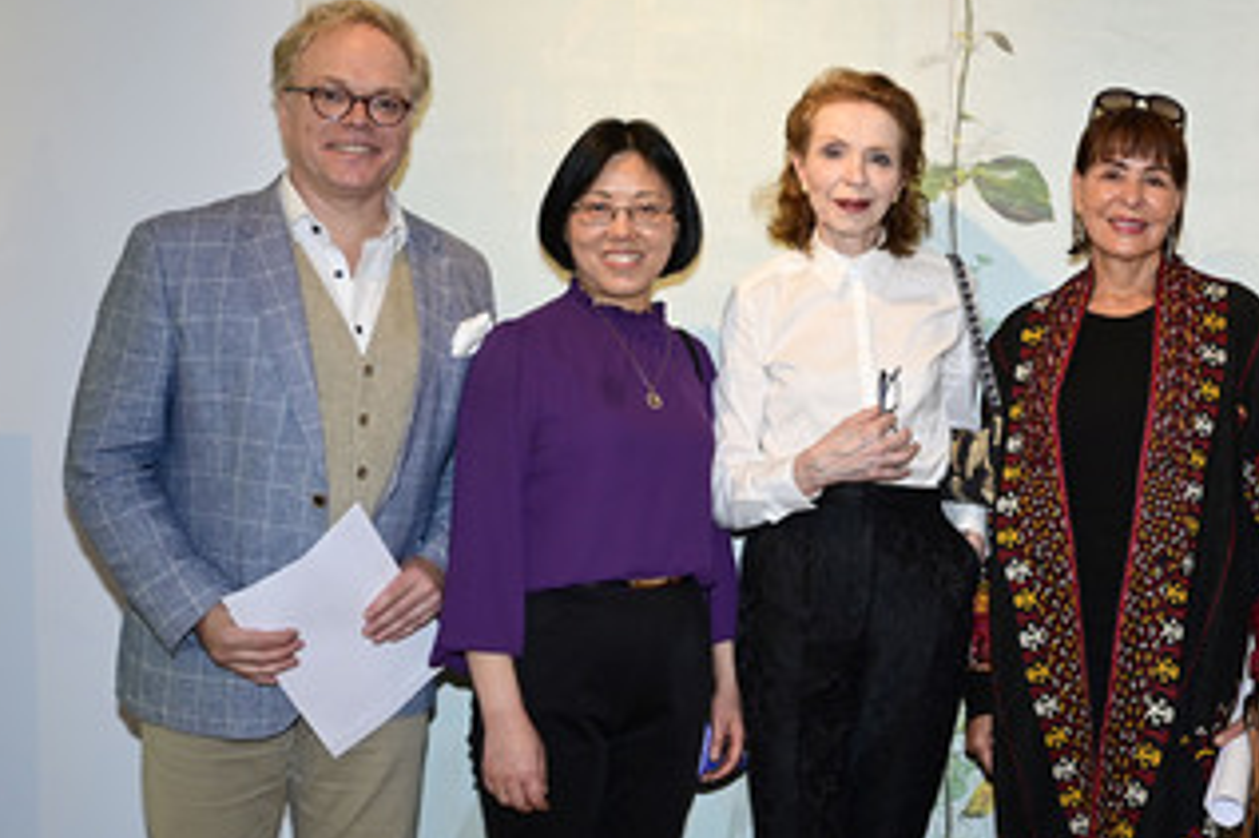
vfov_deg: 28.2
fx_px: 1668
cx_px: 864
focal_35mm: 48
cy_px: 437
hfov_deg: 40.7
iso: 1250
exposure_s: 1/200
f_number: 3.2
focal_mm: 33.5
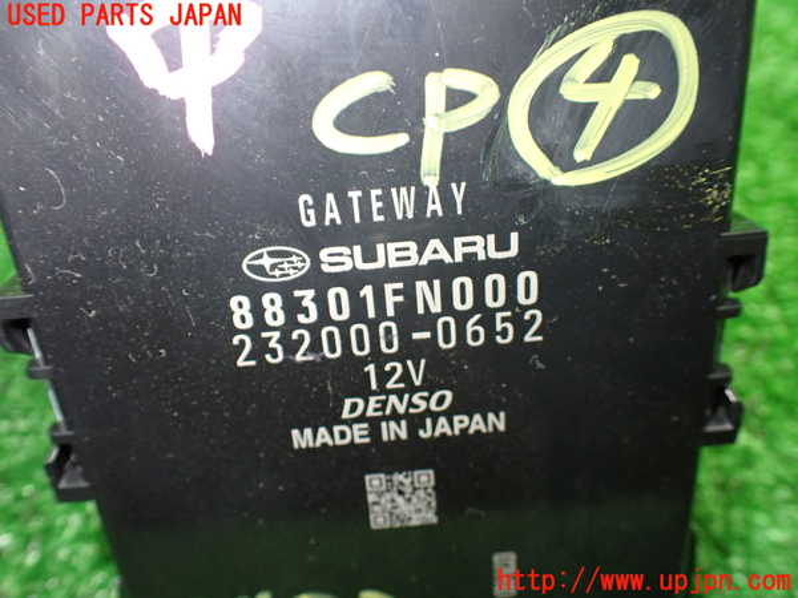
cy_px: 299
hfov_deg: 60.0
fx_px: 692
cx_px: 399
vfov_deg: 46.8
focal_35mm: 30
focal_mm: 5.4
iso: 800
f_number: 2.3
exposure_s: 1/100
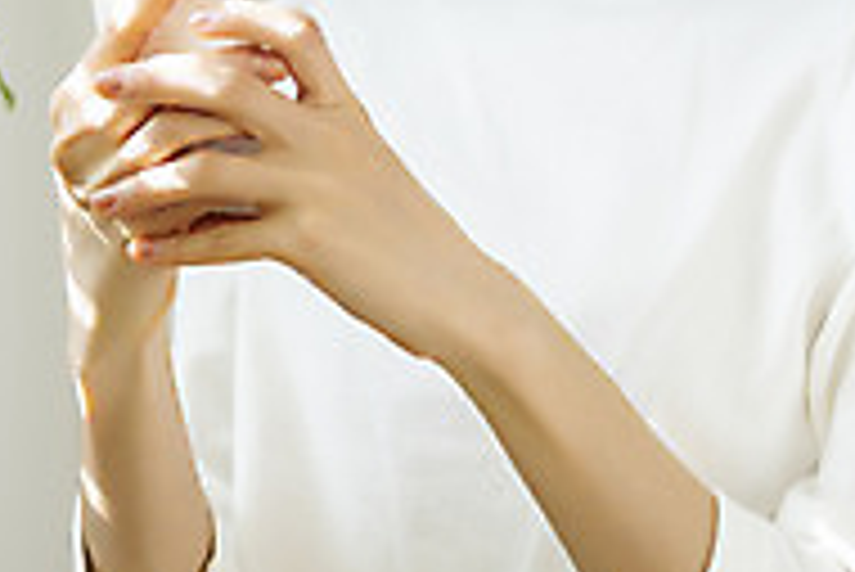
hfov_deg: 7.7
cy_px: -261
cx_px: 61
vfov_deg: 5.1
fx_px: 6370
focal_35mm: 268
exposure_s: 1/160
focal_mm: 85
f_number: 2.8
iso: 100
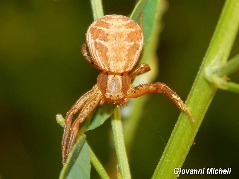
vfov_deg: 7.1
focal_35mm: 209
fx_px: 1443
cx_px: 120
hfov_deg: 9.5
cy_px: 90
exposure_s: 1/160
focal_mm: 37.1
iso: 125
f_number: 10.9
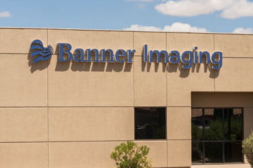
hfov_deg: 29.2
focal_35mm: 69
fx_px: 485
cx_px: 155
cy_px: 81
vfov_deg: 19.7
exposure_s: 1/25
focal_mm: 55
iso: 100
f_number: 18
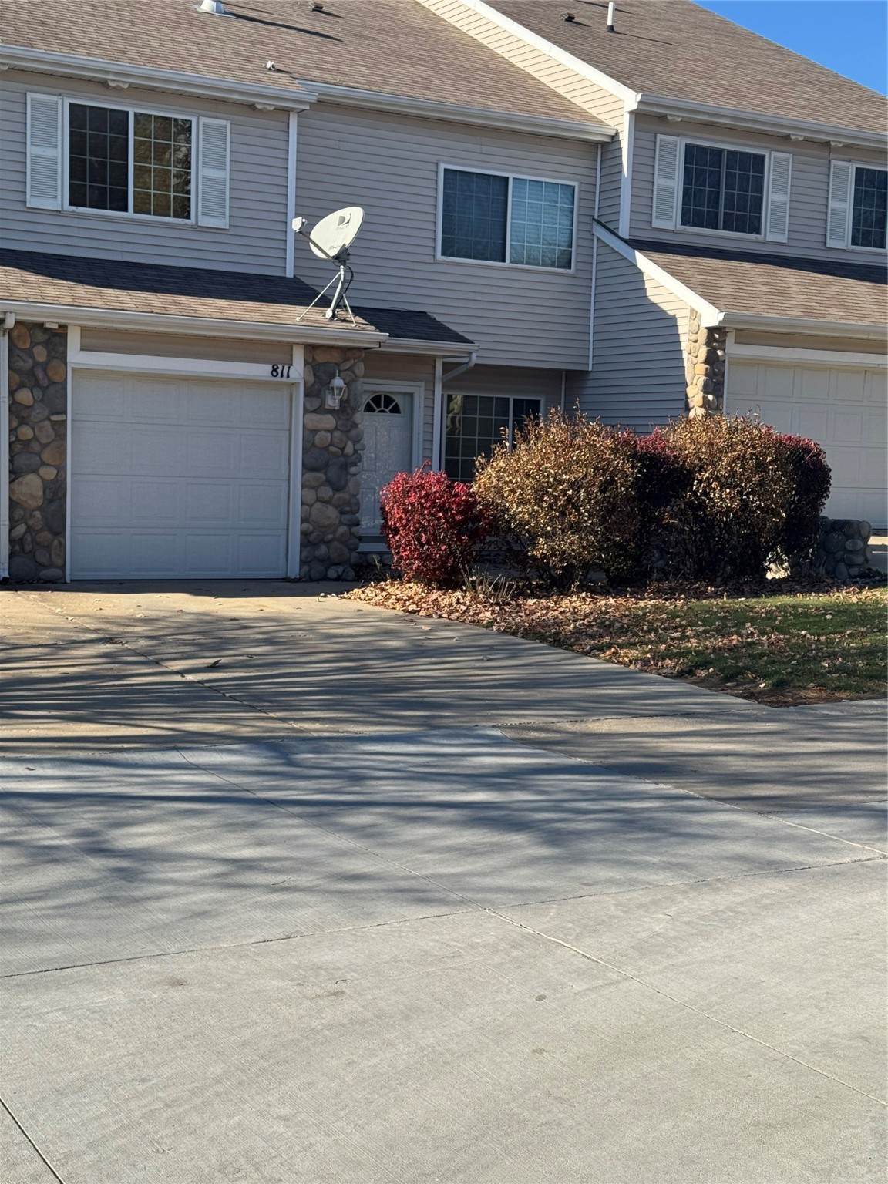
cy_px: 592
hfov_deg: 30.3
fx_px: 1642
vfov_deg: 39.7
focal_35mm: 48
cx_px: 444
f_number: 1.78
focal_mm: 6.76
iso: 64
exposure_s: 1/2611
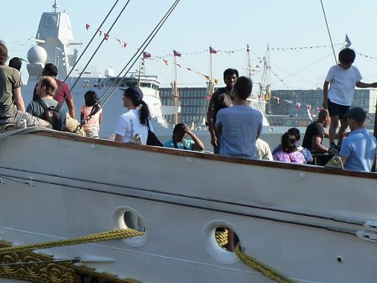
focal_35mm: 99
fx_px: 1078
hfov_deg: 19.3
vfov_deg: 14.9
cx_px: -3
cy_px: 191
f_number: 4
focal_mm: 7.9
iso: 125
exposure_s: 1/250
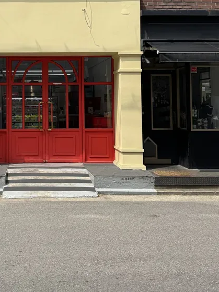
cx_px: 35
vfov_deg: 42.1
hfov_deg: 31.7
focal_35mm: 44
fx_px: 371
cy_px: 88
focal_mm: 6.76
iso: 80
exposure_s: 1/3597
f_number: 1.78
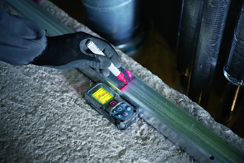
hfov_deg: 28.8
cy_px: 82
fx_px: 474
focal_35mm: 70
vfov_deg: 19.5
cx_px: 122
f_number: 2.8
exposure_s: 1/80
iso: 2500
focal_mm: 70
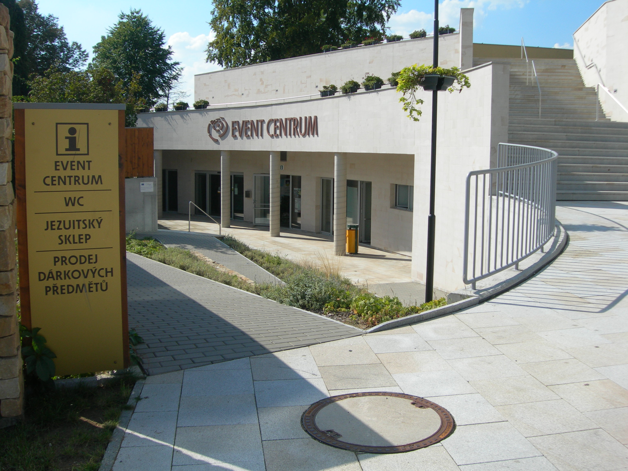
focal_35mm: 38
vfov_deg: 37.7
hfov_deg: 49.0
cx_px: 314
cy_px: 236
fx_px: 689
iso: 50
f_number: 4.8
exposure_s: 1/542
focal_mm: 7.8
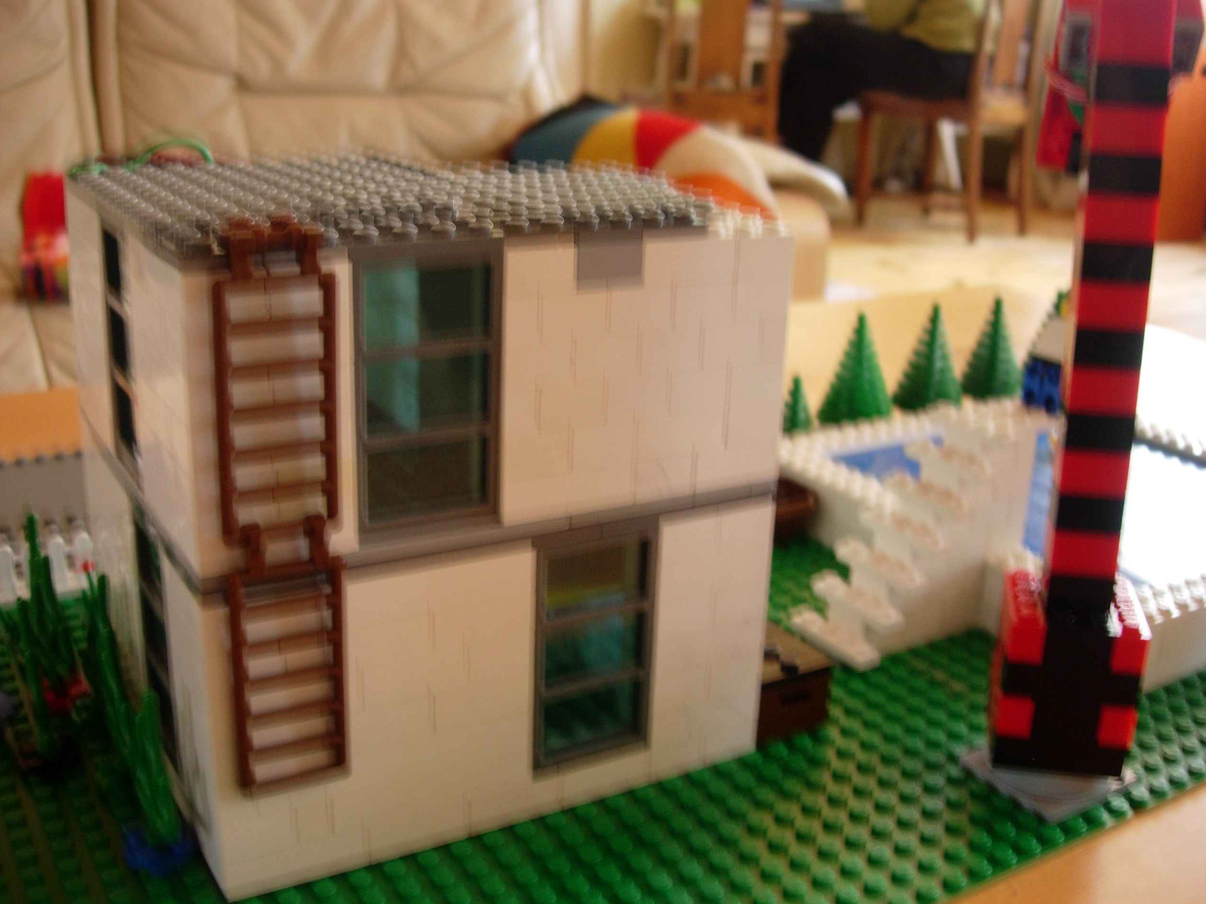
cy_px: 448
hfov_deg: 47.9
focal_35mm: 39
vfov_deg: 36.8
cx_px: 616
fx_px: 1359
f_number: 2.8
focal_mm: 7.8
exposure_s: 1/4
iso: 68
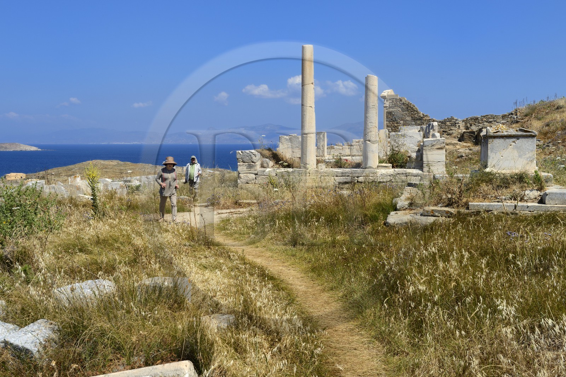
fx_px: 660
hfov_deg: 46.4
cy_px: 188
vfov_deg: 31.8
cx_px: 283
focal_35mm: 42
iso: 200
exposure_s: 1/250
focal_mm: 42
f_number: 13
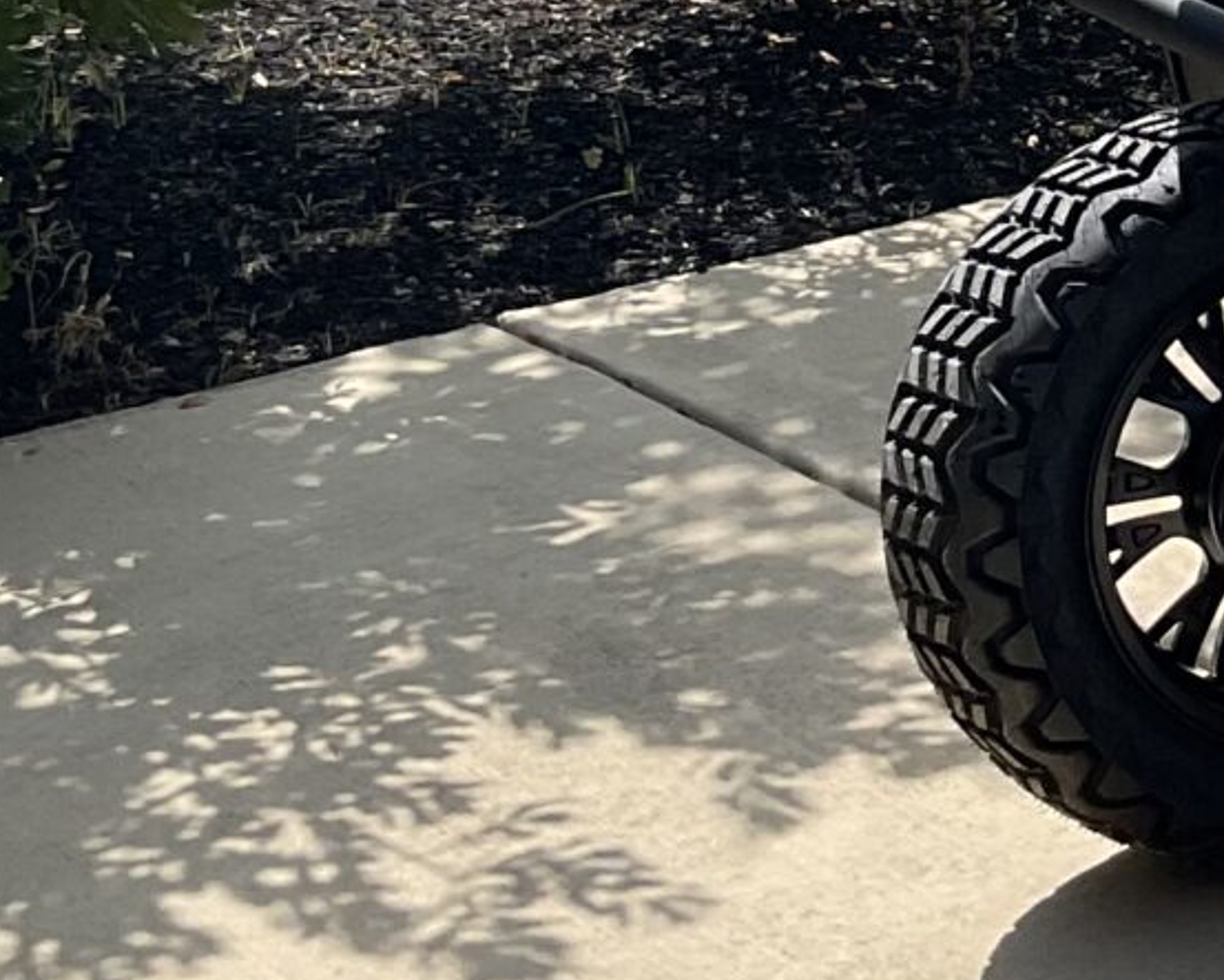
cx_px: 2218
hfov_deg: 13.2
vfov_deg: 11.6
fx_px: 4748
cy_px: -84
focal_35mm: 131
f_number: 1.8
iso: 16
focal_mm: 3
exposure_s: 1/1730
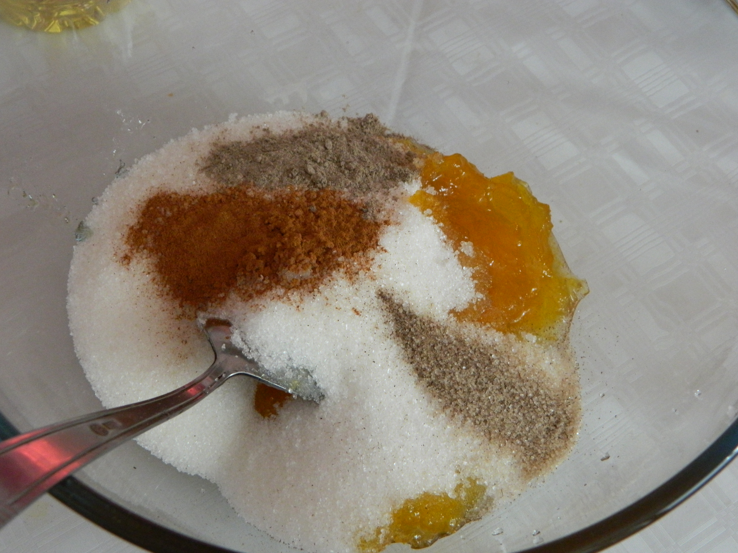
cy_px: 276
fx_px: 1215
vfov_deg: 25.7
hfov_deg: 33.8
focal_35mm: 57
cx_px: 369
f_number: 3.8
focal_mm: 10.2
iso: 400
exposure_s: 1/40
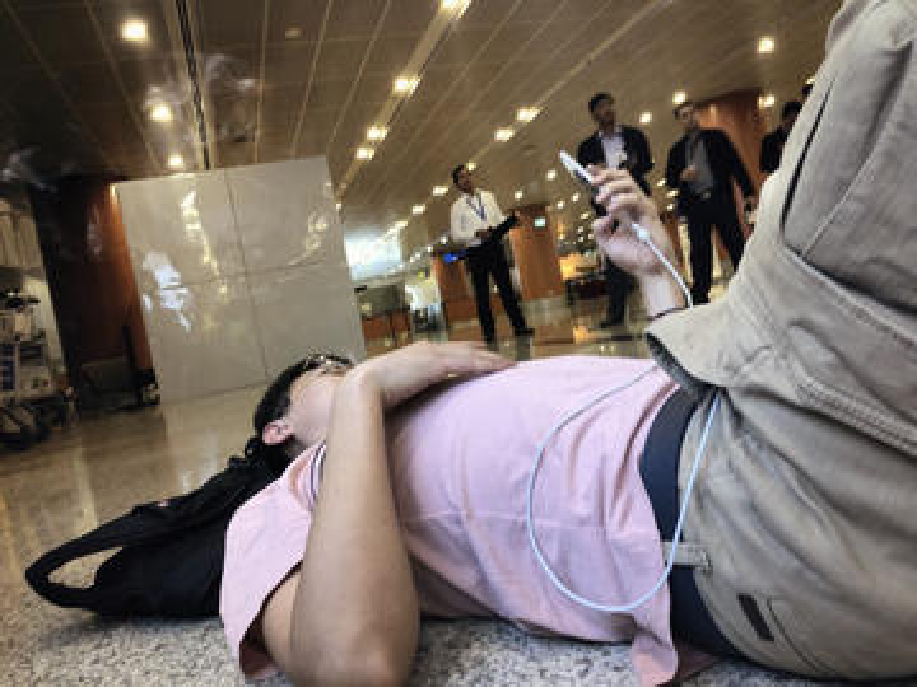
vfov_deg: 49.7
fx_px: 742
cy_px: 344
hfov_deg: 63.4
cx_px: 458
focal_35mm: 28
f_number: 1.8
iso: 40
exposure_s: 1/17
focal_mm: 3.99
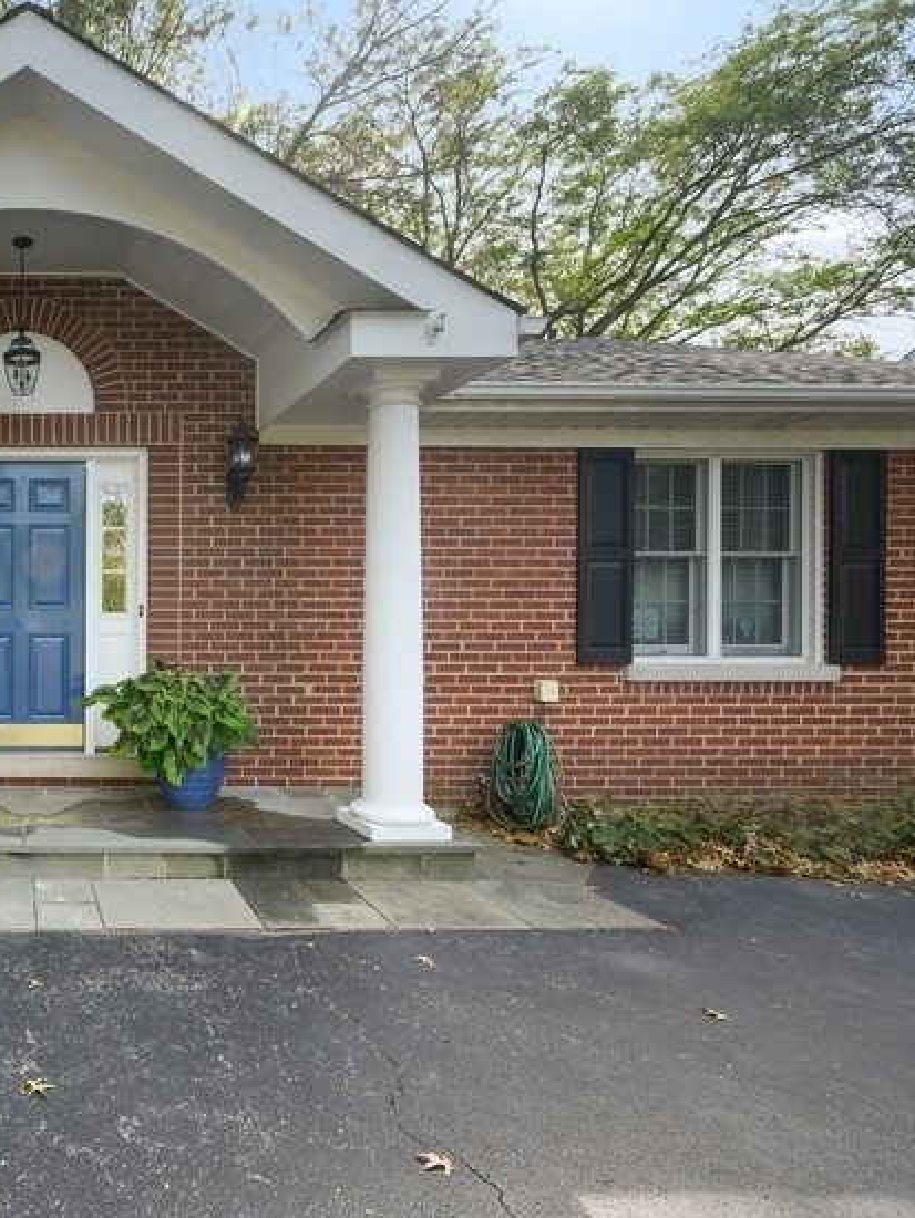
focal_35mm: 22
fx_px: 775
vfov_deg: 76.3
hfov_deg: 50.4
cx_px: 16
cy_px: 625
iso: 100
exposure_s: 1/40
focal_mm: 14
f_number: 11
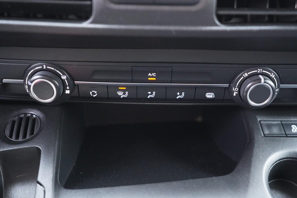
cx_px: 148
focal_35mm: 36
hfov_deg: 53.1
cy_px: 99
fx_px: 297
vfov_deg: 36.9
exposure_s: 1/40
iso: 3200
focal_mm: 24
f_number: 2.8
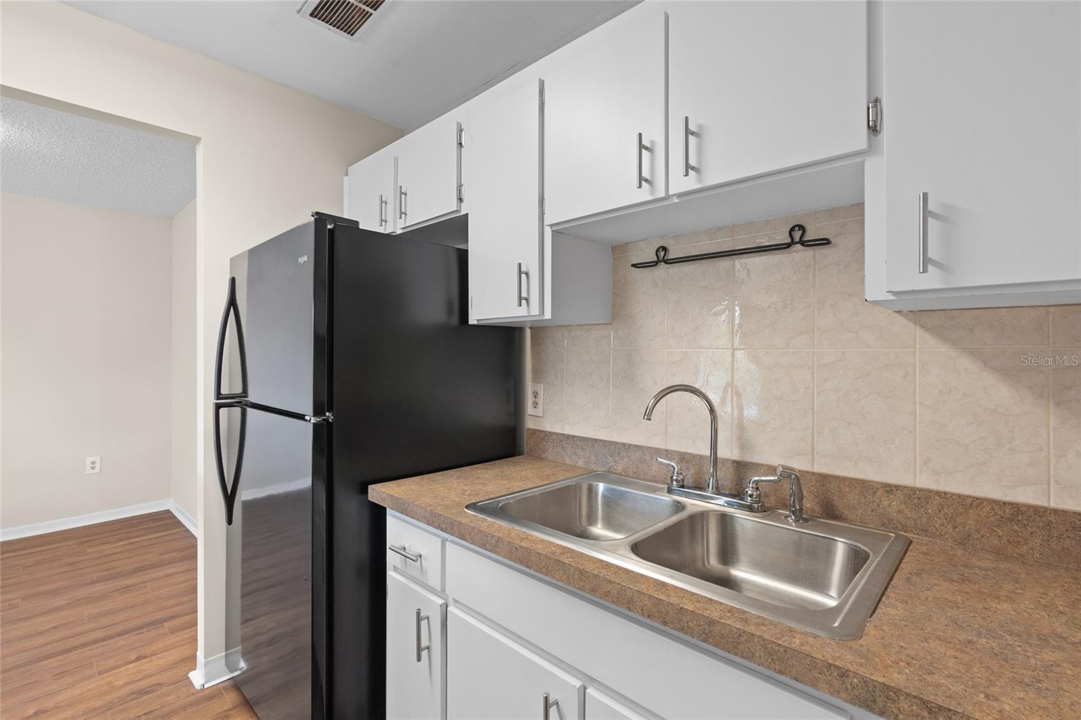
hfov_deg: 96.7
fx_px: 480
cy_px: 360
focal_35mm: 16
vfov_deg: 73.7
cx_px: 540
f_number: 9
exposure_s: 1/2.5
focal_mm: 16
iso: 250
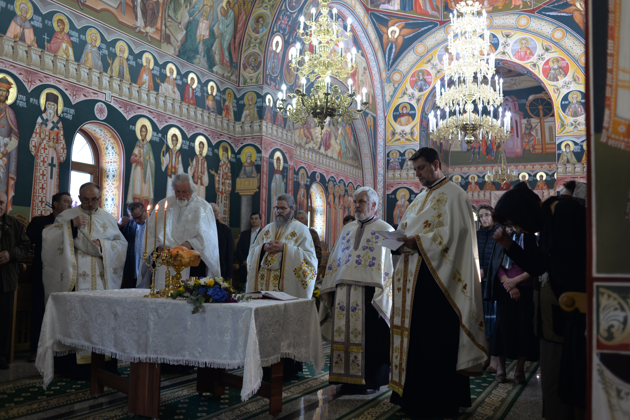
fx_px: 613
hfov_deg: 54.4
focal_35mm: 35
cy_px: 210
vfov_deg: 37.9
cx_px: 315
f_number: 3.2
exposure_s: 1/40
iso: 200
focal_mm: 35
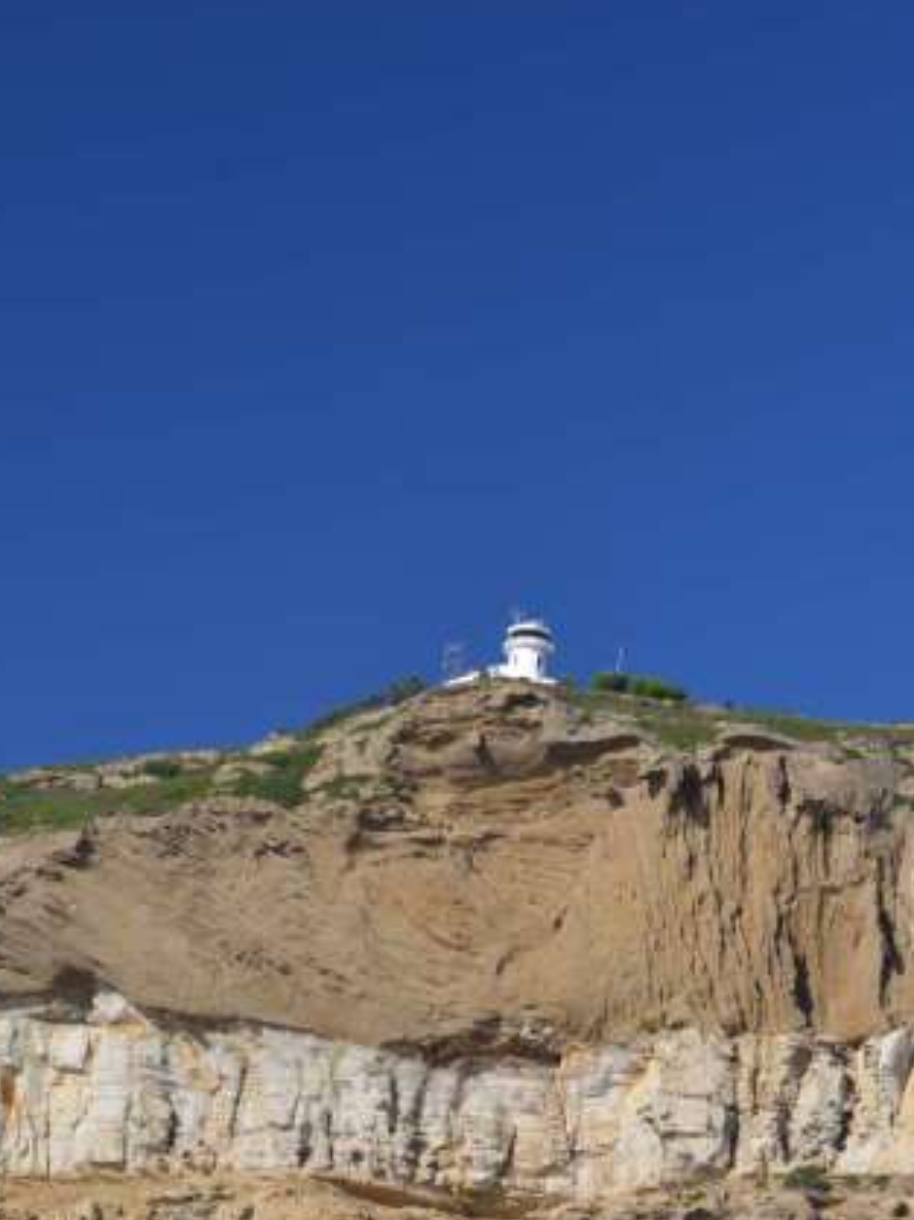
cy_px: 750
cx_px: 520
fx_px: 4546
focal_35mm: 129
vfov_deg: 15.3
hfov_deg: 11.5
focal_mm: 70
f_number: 7.1
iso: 125
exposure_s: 1/200
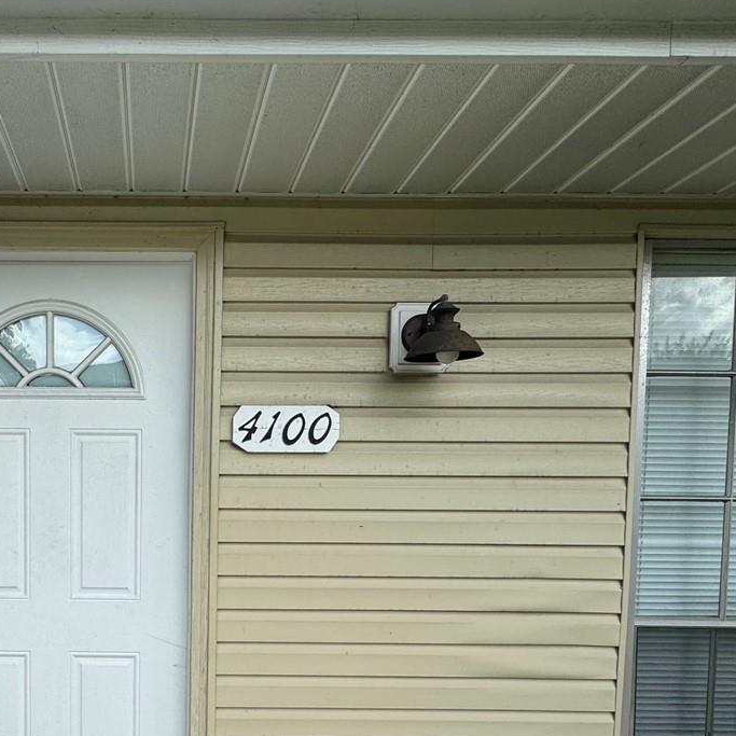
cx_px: 131
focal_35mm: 29
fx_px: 698
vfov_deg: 53.3
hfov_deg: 51.6
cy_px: 544
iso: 50
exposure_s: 1/1236
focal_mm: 2.22
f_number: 2.2
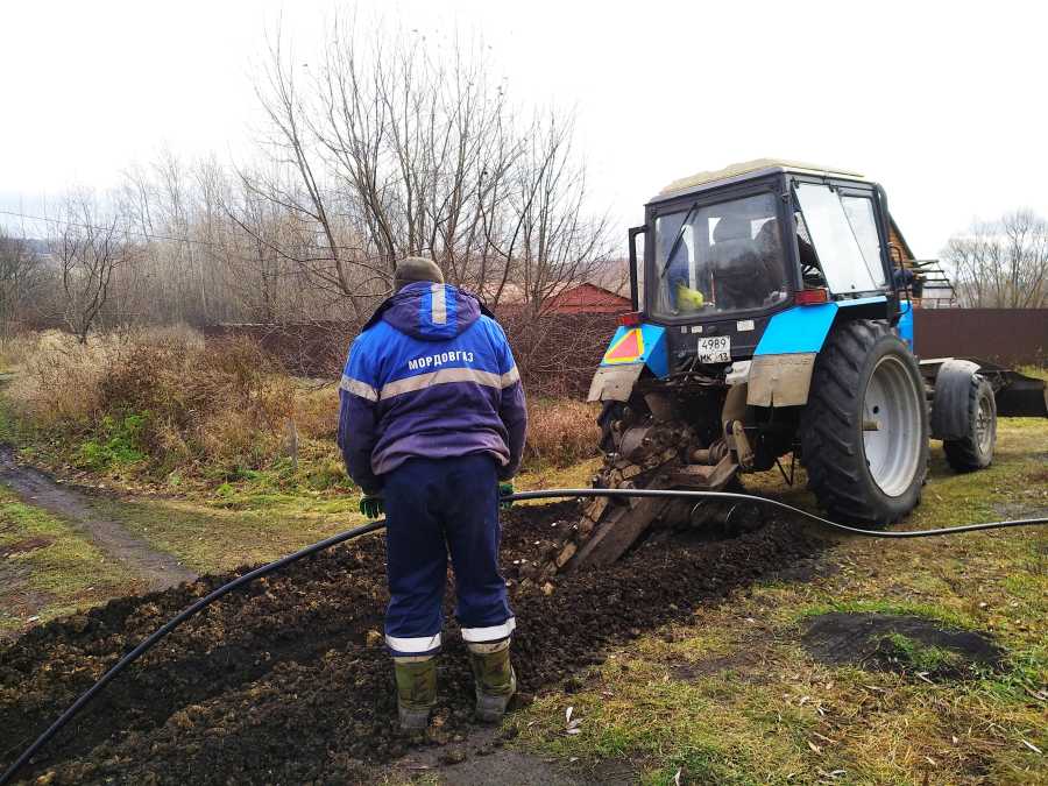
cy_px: 393
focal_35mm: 22
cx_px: 524
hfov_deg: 76.4
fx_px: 666
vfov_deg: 61.1
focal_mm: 3.81
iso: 125
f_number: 2.2
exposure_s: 1/270
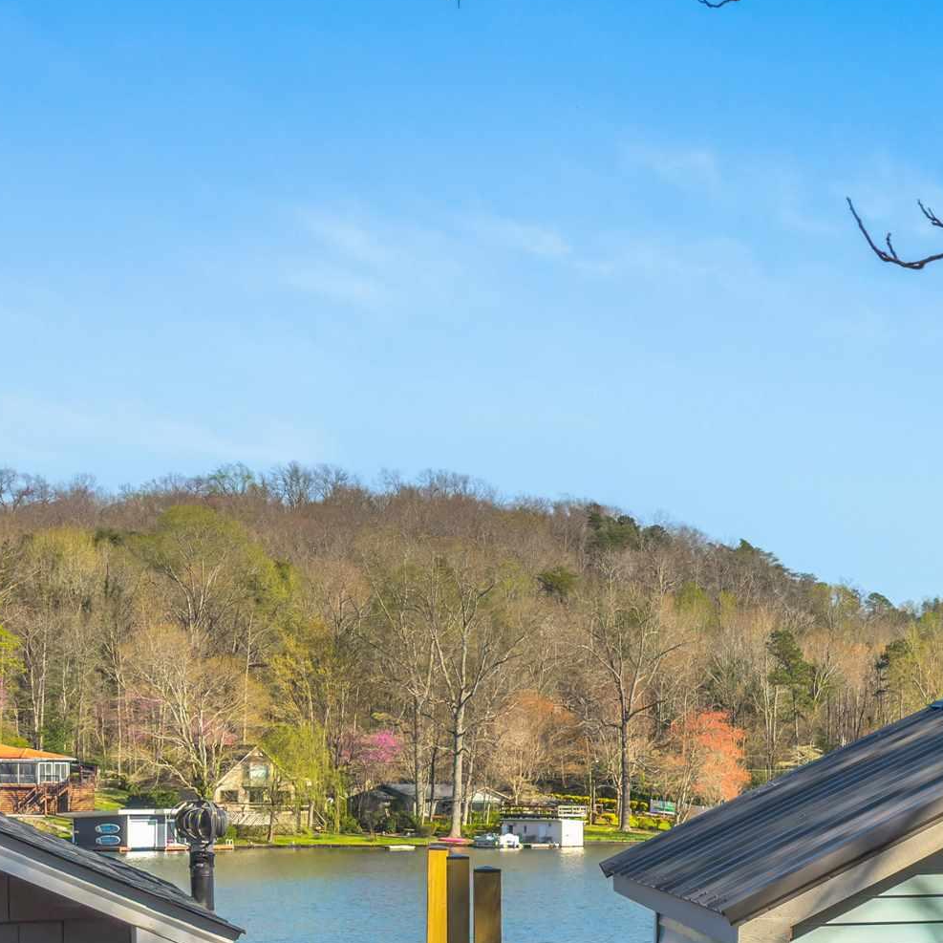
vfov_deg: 25.3
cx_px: 1256
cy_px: 842
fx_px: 2034
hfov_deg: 22.9
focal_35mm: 66
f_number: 1.8
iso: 64
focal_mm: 6.76
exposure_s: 1/2700
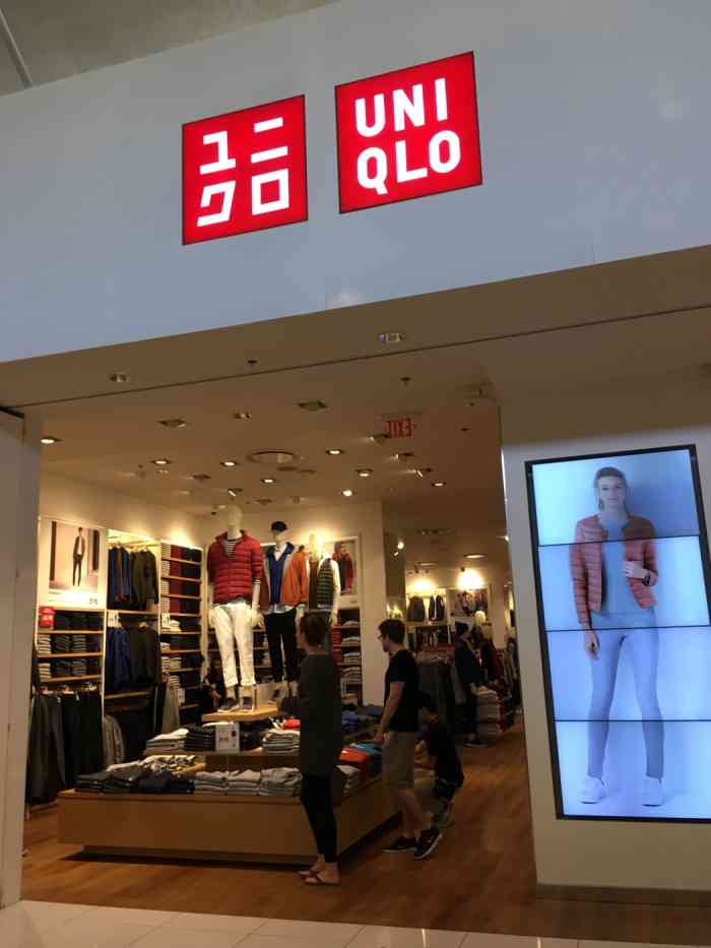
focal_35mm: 29
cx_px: 356
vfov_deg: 61.7
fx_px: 794
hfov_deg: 48.2
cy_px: 474
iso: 32
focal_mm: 4.15
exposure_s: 1/40
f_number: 2.2
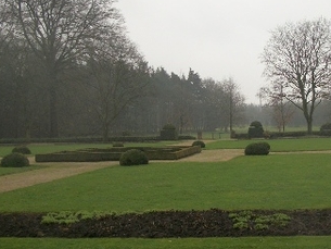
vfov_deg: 23.2
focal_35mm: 63
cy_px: 85
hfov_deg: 30.5
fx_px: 603
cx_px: 220
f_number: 2.9
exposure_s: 1/400
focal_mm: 5.7
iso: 80
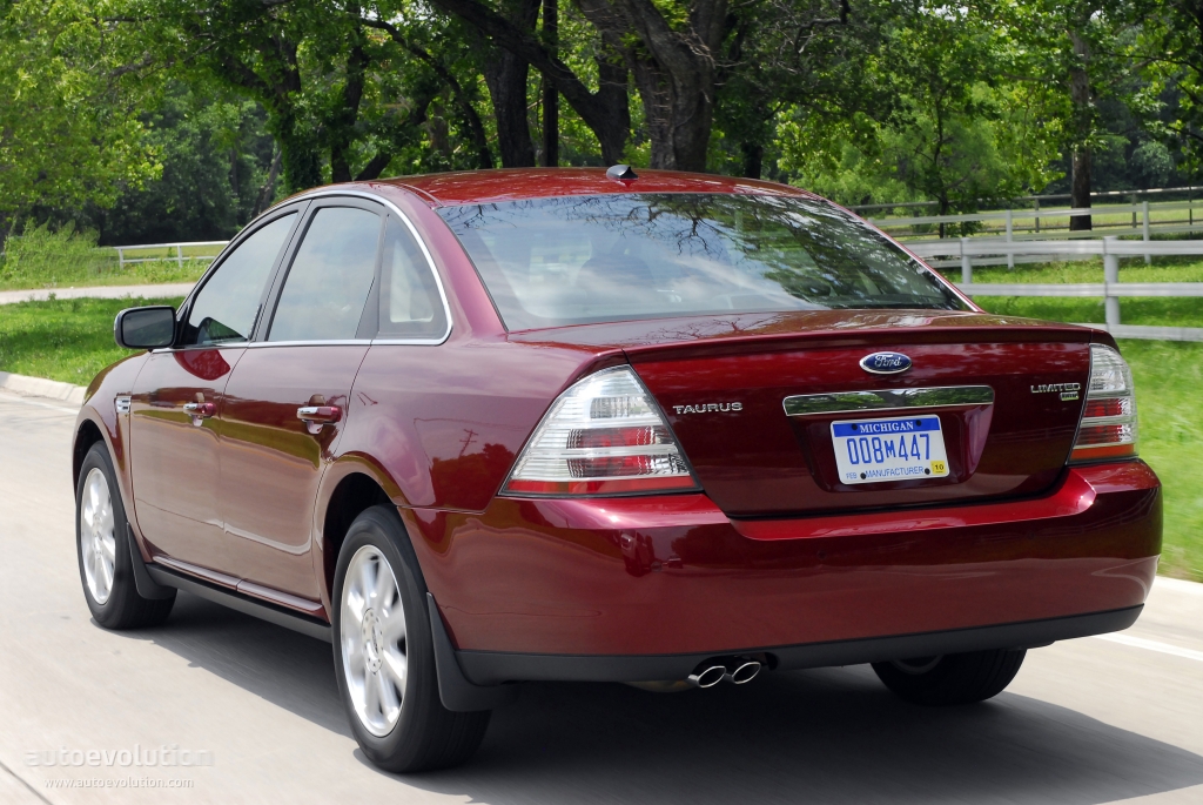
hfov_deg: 27.0
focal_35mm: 75
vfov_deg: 18.2
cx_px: 602
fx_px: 2509
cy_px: 402
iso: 400
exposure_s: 1/320
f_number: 3.5
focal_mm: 50
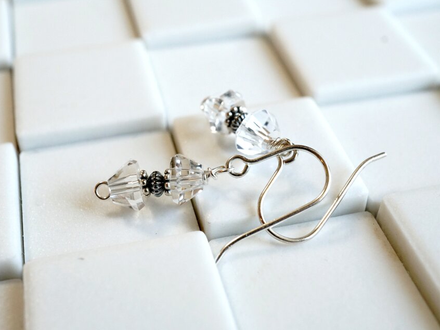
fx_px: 623
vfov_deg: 29.7
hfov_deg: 38.8
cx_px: 195
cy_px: 165
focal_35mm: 49
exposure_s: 1/60
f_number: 9
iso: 2000
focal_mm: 30
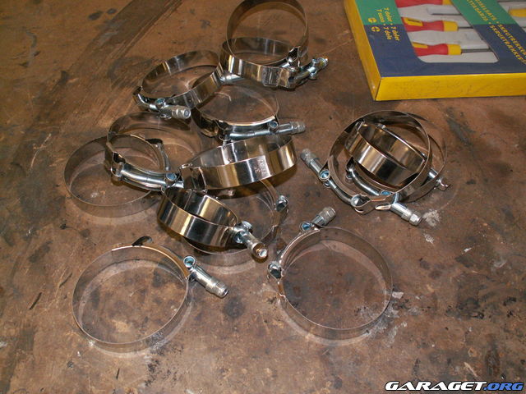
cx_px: 263
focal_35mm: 35
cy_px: 197
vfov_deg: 40.7
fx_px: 532
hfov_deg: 52.6
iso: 160
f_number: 2.8
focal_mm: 5.86
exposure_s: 1/40
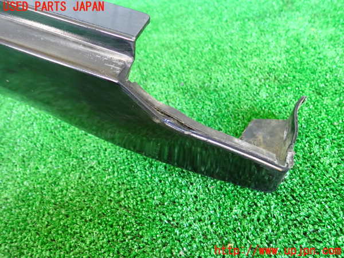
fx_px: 298
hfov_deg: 60.0
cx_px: 172
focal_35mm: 30
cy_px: 129
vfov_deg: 46.8
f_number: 2.3
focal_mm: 5.4
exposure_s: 1/30
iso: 400
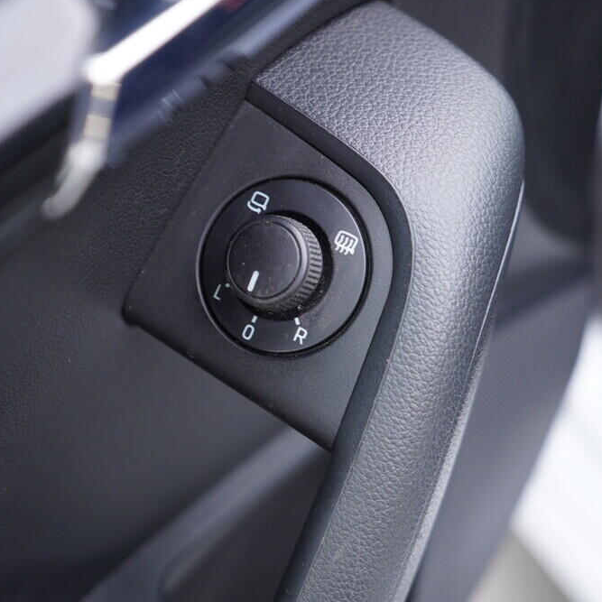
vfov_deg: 36.1
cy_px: 296
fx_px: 925
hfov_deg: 35.9
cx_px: 237
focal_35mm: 47
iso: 250
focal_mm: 24
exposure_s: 1/40
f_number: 2.8
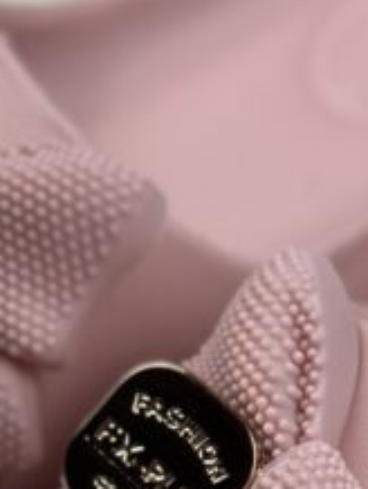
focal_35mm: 176
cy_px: 581
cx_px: 137
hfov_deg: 8.4
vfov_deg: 11.0
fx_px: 2490
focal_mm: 6.86
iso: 80
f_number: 1.78
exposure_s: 1/1395
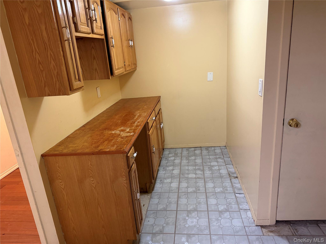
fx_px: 226
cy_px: 122
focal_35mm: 24
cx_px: 163
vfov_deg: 56.8
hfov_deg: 71.6
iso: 500
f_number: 1.78
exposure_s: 1/60
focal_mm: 6.76
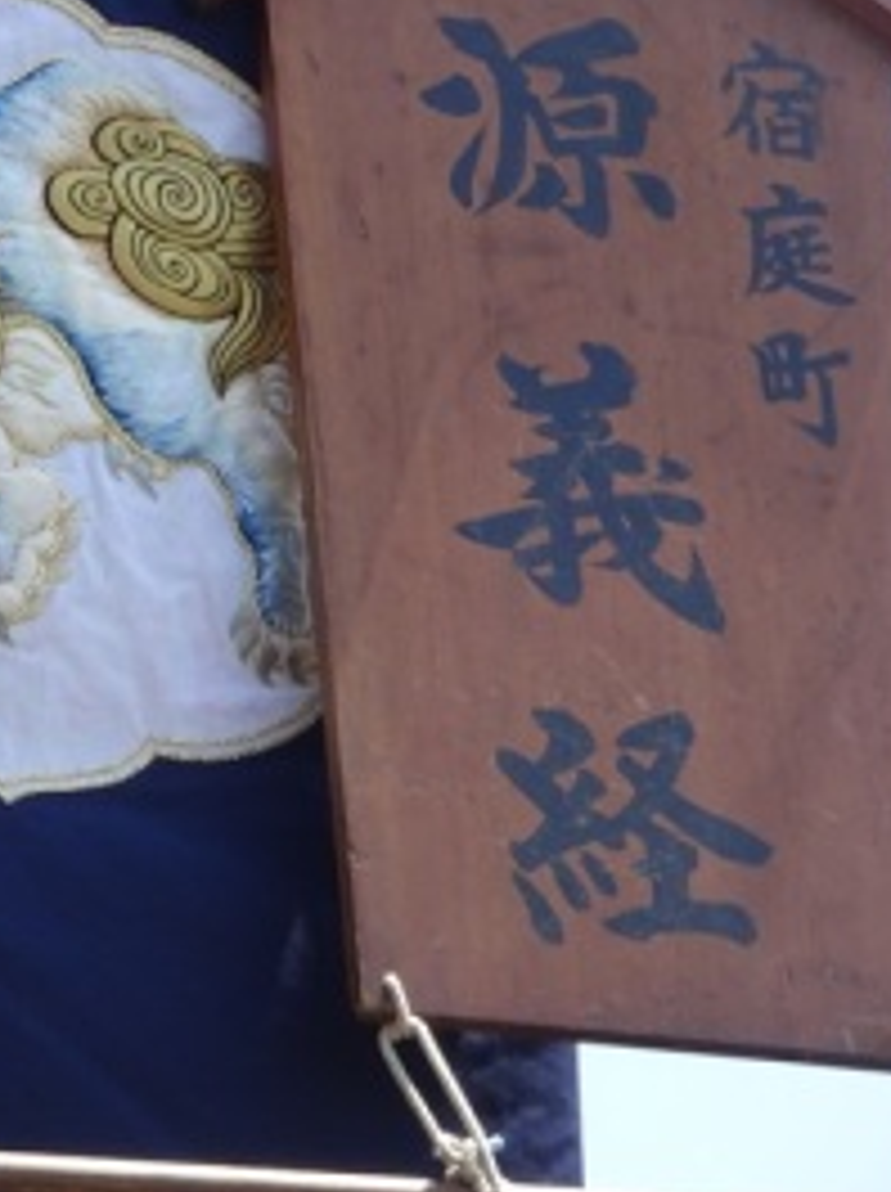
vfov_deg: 4.0
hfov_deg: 3.0
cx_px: -90
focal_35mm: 495
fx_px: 17029
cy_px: 466
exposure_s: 1/250
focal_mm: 44.78
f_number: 6.3
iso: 125
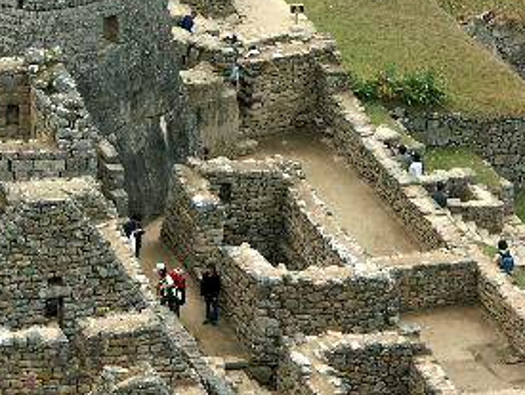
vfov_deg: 3.9
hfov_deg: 5.1
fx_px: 5847
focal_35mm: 385
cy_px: 48
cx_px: 56
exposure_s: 1/400
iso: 100
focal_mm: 50.48
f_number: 5.6
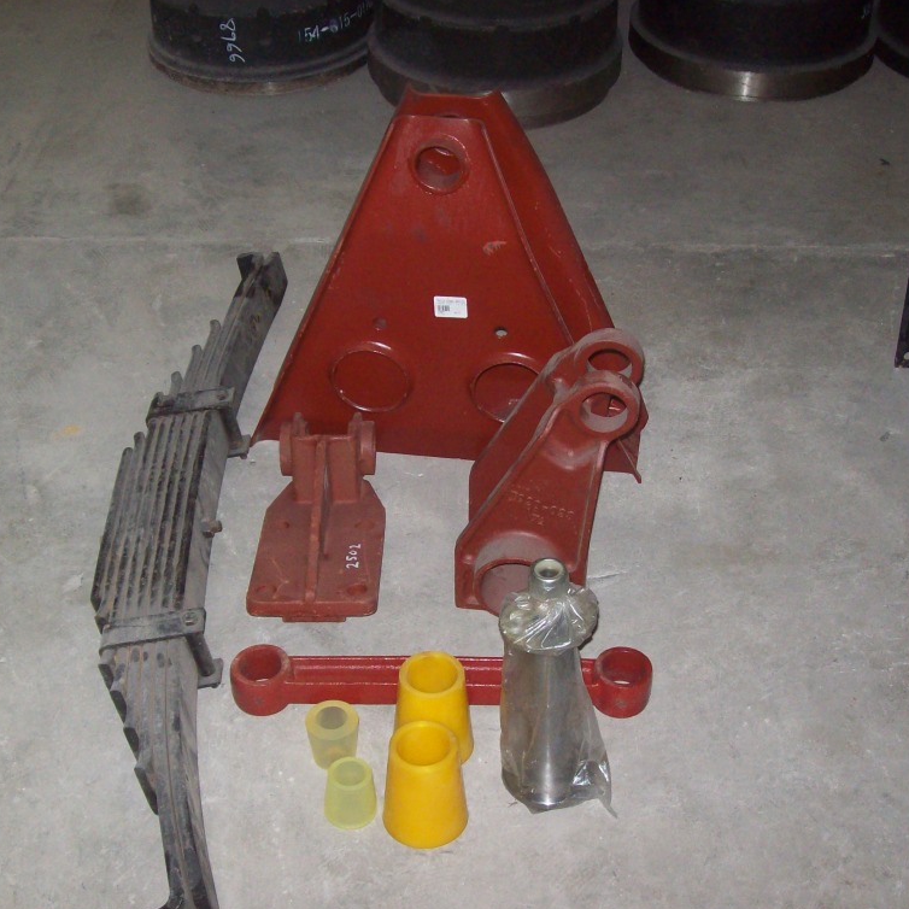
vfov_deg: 31.6
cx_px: 401
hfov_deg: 31.6
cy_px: 460
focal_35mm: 54
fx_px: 1604
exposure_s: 1/73.6
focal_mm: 7.6
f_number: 3
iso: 200
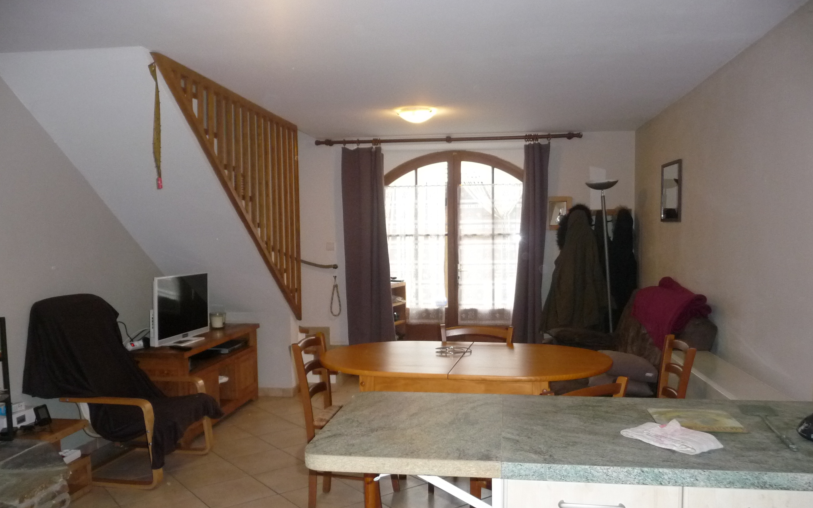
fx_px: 665
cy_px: 280
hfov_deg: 62.9
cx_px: 409
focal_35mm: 30
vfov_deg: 41.8
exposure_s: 1/30
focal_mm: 4.7
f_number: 3.3
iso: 400
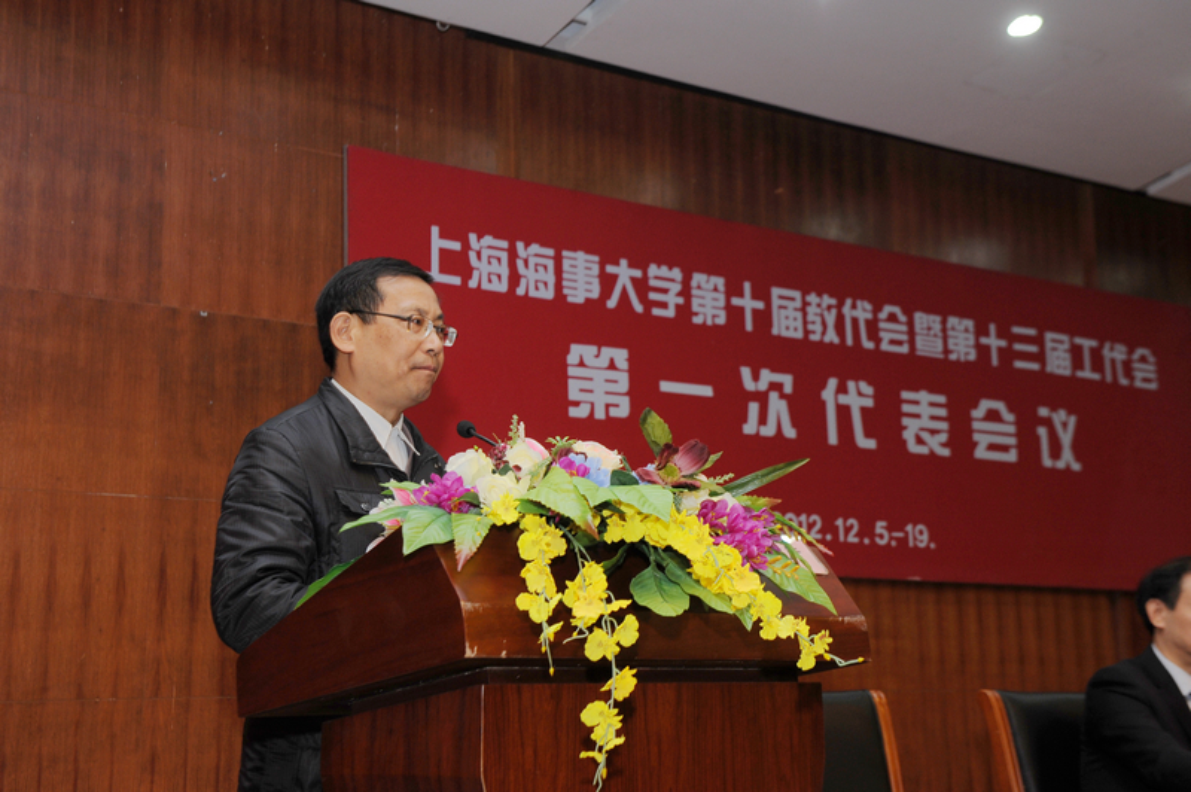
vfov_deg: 26.9
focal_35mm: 50
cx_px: 596
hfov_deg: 39.6
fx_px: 1653
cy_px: 396
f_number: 6.3
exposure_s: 1/60
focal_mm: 50
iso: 800
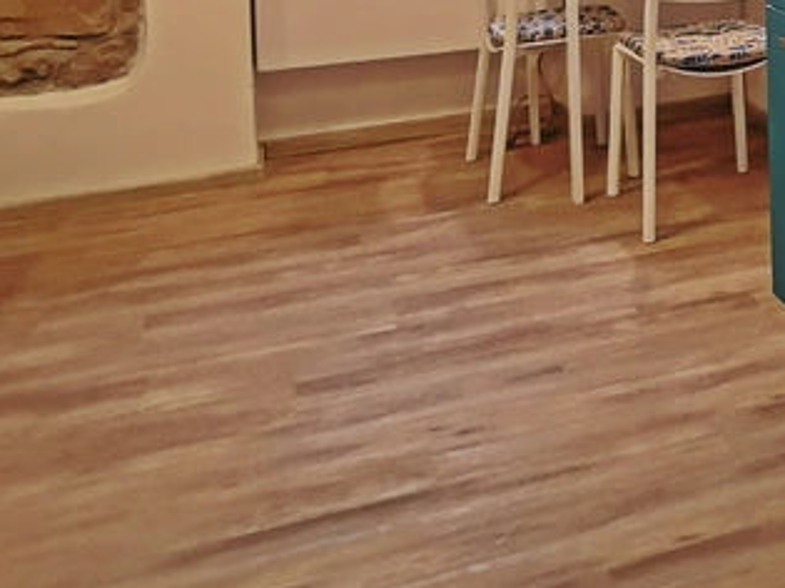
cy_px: -145
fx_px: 1179
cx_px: 915
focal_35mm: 52
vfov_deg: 24.9
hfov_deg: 31.5
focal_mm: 2.35
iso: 400
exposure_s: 1/100
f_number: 2.2
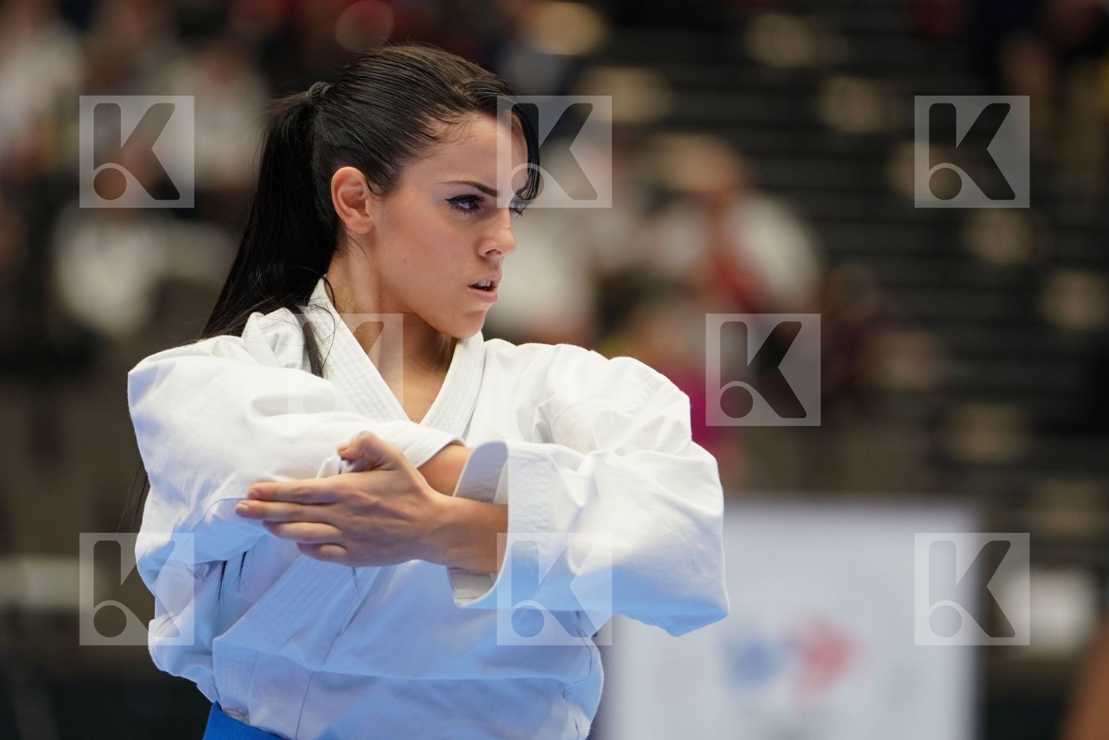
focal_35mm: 271
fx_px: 8348
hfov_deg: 7.6
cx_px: 554
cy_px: 370
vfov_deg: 5.1
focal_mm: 181
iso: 800
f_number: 2.8
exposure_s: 1/320
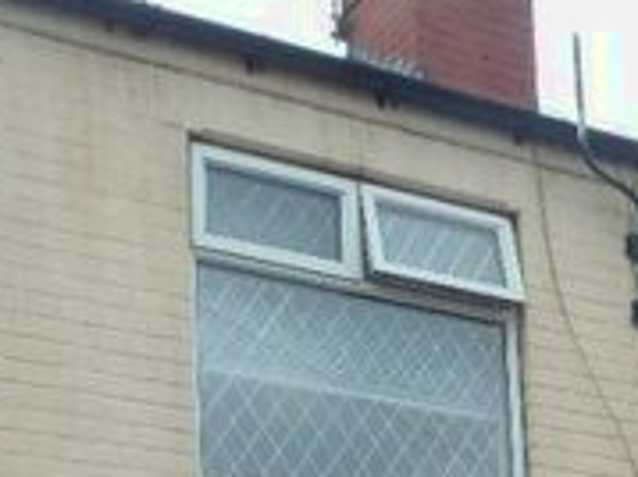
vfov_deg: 14.0
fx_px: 1731
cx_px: 225
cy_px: 853
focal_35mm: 94
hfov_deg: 20.8
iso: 64
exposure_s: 1/200
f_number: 2.9
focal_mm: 4.3
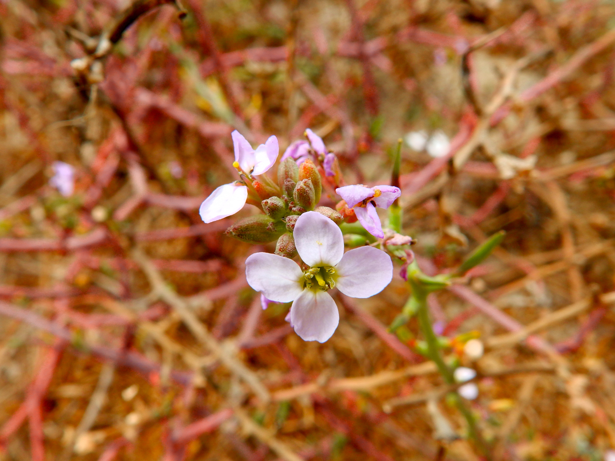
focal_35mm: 32
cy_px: 230
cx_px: 308
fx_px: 569
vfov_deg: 44.2
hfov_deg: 56.8
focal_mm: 5.7
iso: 80
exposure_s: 1/250
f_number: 4.5
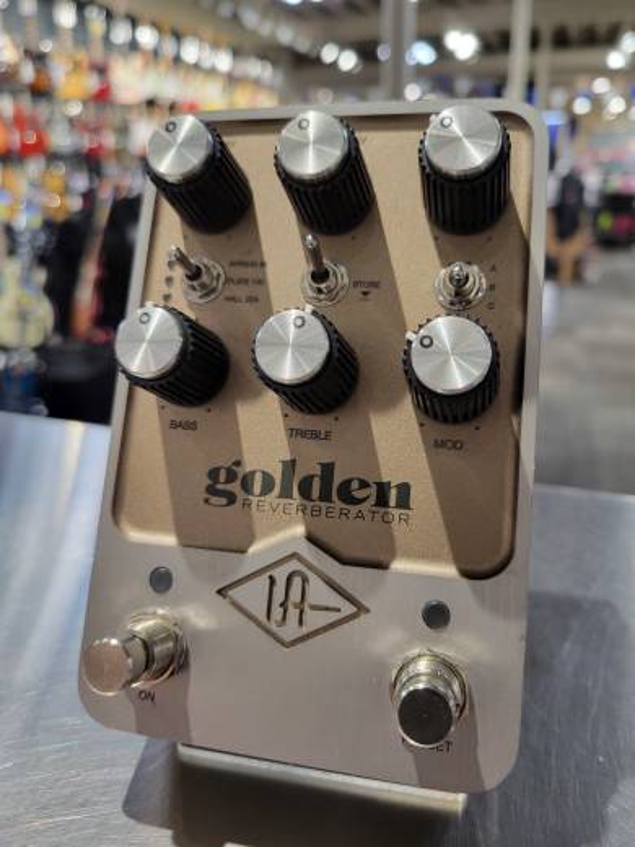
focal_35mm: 26
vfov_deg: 67.3
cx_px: 318
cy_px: 424
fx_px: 636
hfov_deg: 53.1
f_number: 1.8
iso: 200
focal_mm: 5.4
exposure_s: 1/120
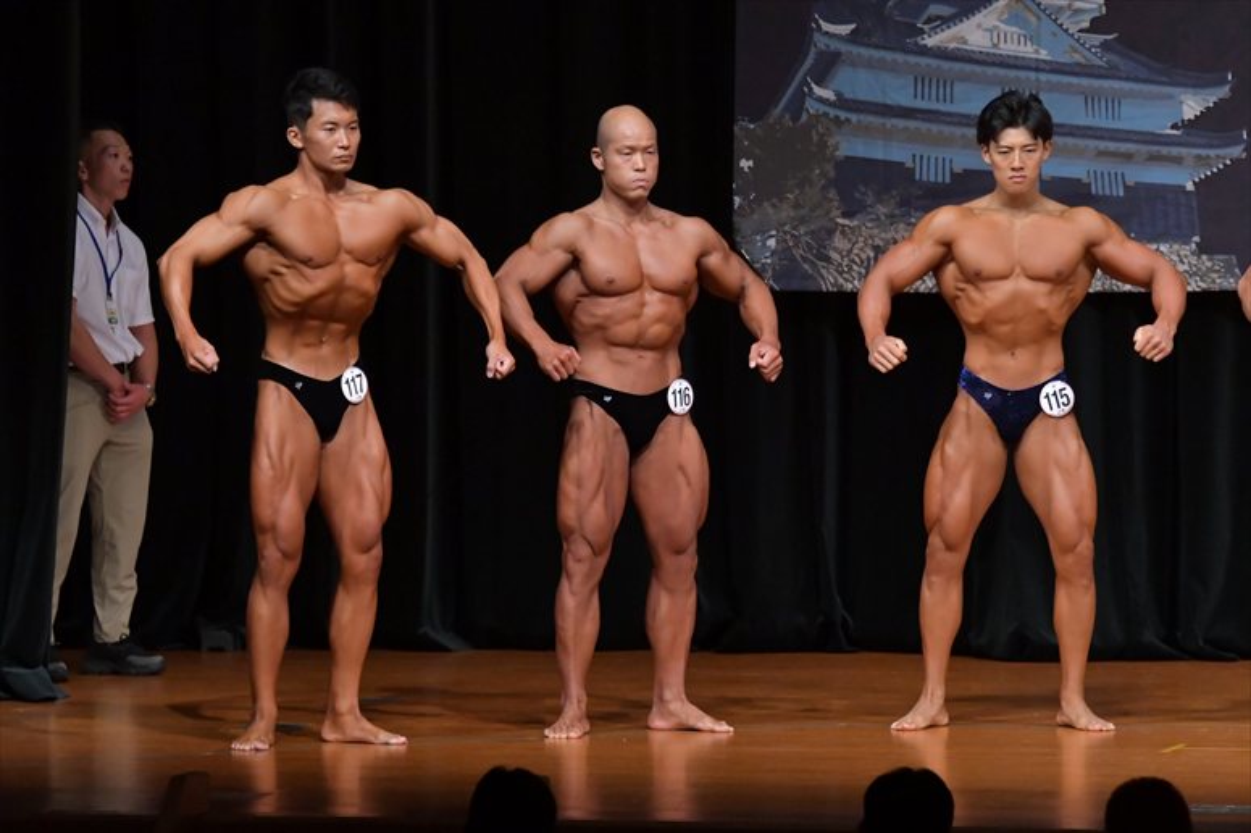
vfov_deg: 5.4
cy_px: 416
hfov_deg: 8.1
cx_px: 626
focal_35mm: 255
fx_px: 8857
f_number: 5.6
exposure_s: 1/400
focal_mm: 170
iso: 5000
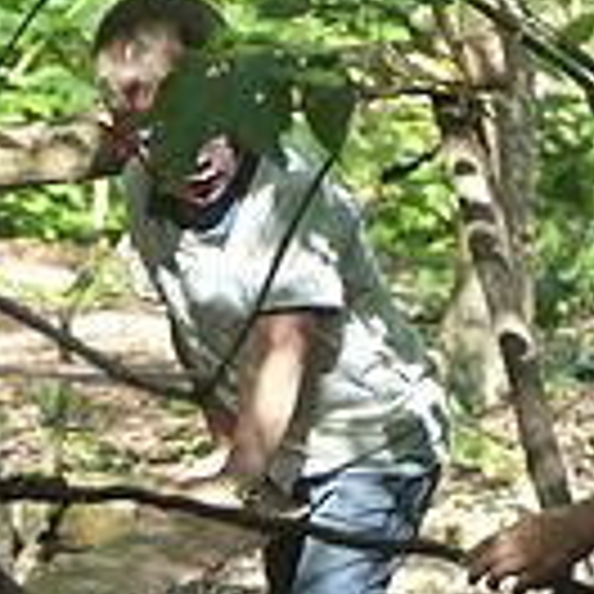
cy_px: 490
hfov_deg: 3.0
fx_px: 11182
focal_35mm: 576
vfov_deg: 3.0
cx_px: 526
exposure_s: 1/125
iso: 160
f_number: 3.2
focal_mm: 44
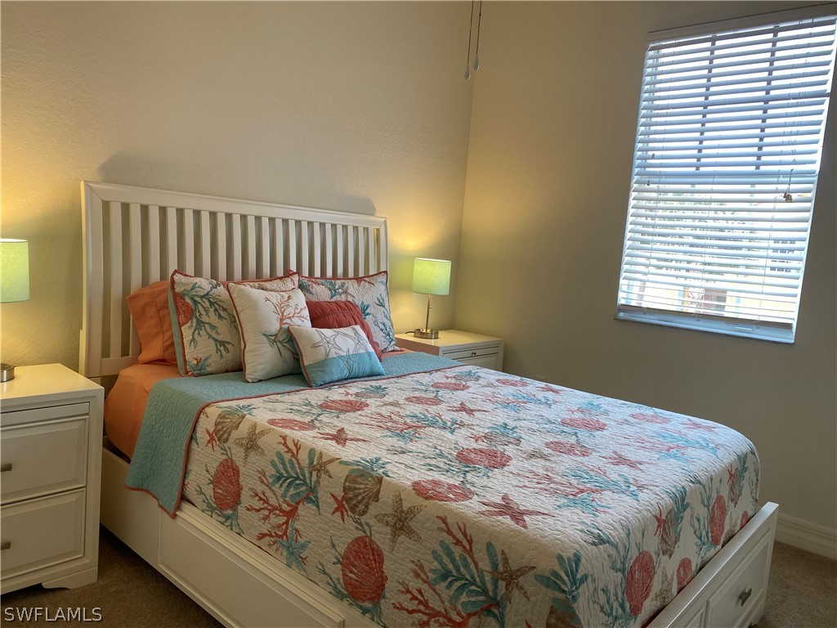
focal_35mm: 26
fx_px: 629
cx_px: 418
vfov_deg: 53.1
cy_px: 314
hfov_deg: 67.3
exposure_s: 1/120
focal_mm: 4.25
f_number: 1.8
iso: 40
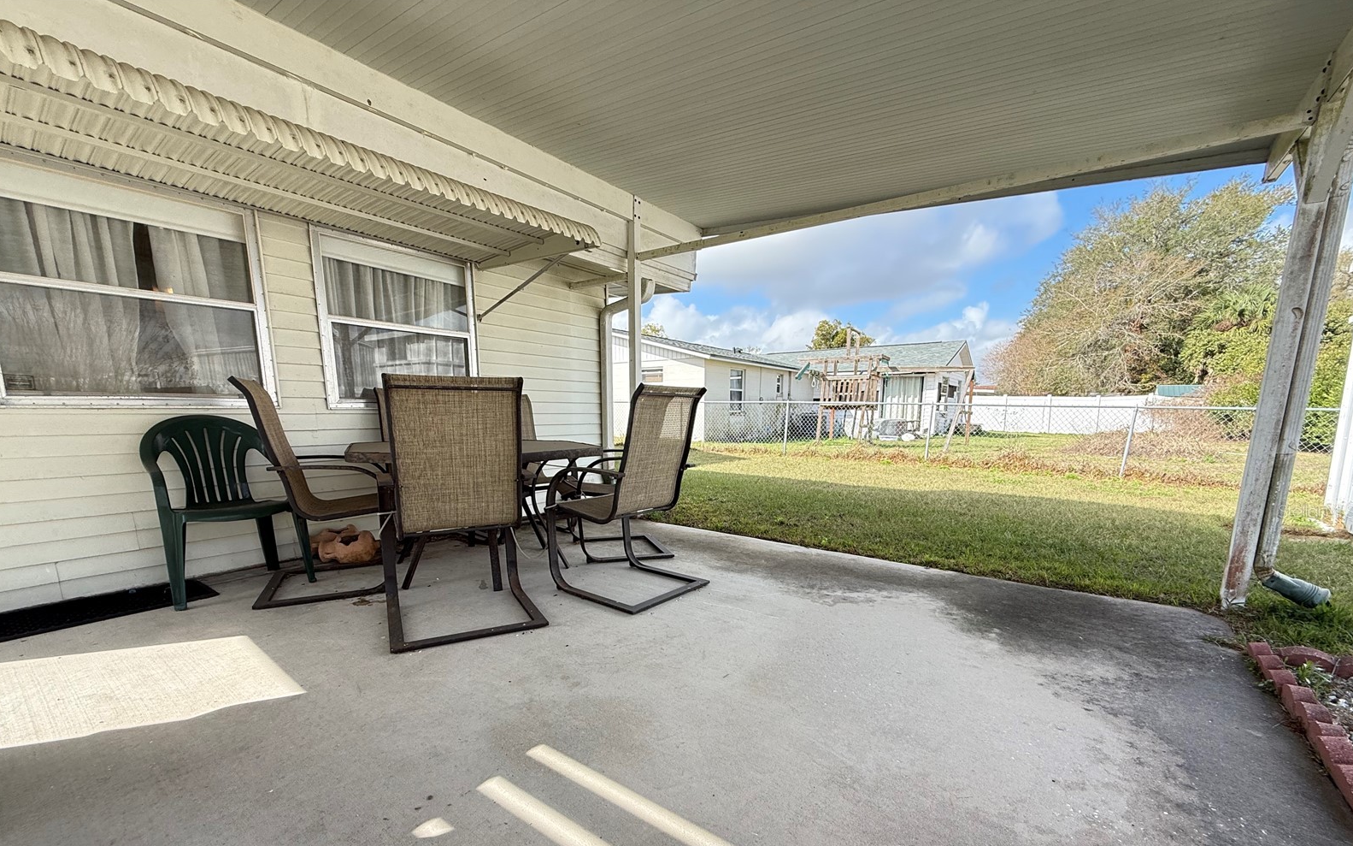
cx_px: 675
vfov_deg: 73.9
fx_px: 553
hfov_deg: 101.5
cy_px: 511
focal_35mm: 15
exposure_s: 1/405
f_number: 2.2
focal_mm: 2.22
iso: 64
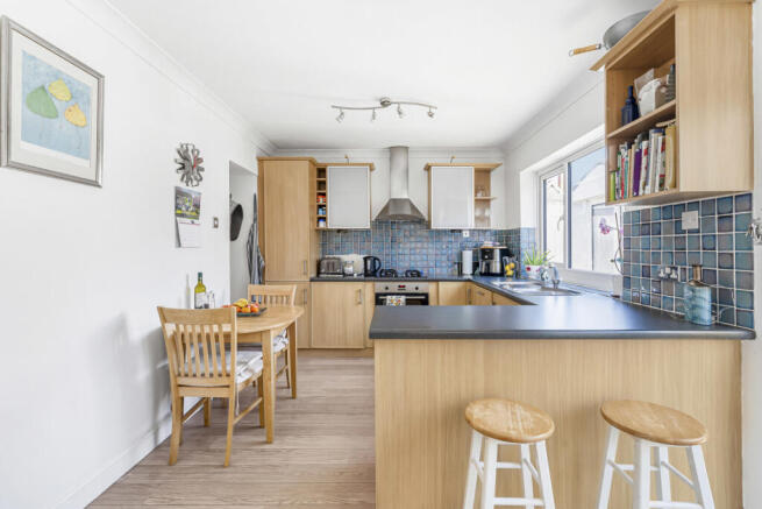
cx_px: 381
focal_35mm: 17
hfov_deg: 93.3
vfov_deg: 70.5
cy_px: 254
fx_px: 360
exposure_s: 1/5
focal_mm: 17
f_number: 8
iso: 100
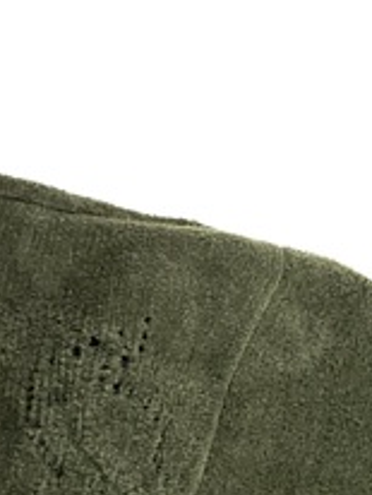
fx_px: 1287
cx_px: -170
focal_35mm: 90
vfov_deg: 21.7
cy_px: 281
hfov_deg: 15.3
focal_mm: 3
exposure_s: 1/172
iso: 16
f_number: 1.8
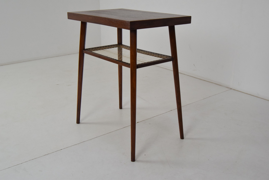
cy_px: 90
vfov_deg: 34.3
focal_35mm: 39
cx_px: 134
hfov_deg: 49.5
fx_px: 292
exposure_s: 1/200
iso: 1600
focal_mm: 26
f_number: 7.1
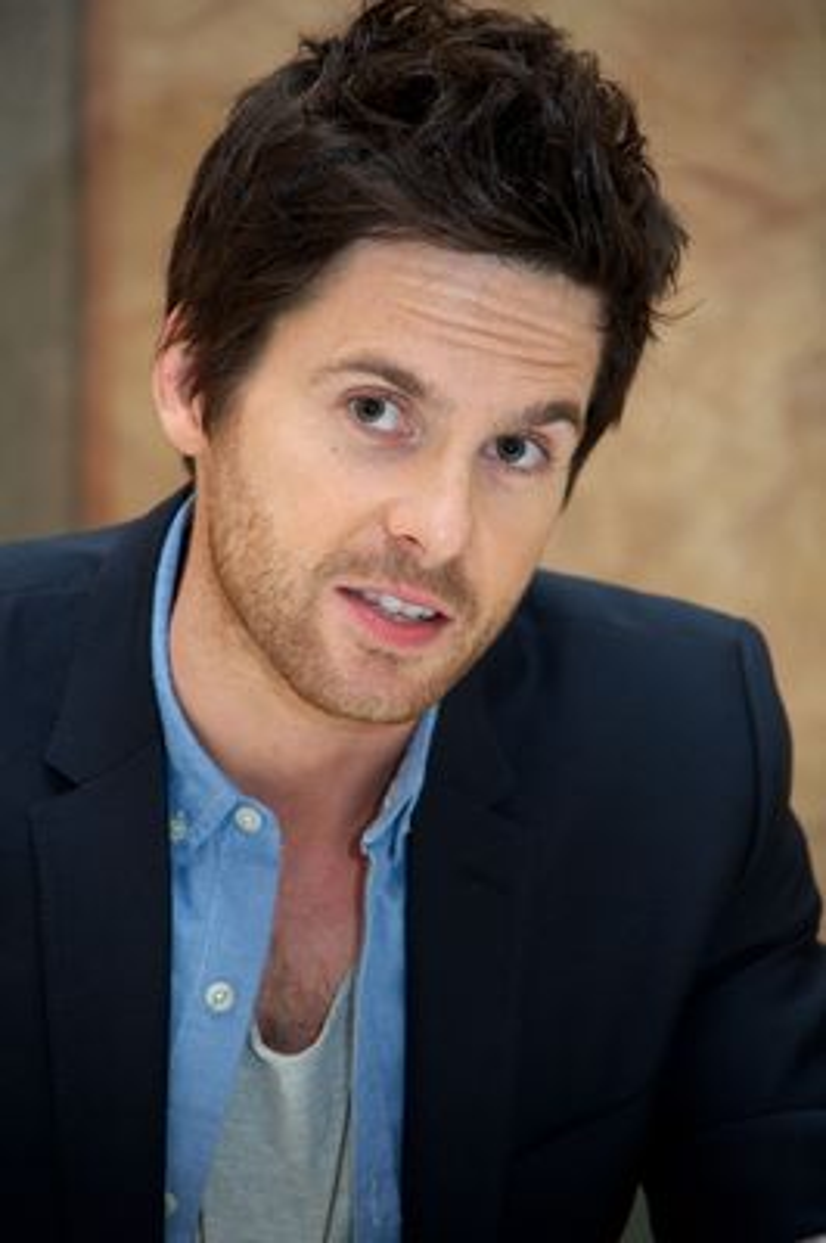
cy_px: 622
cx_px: 413
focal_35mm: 200
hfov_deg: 6.9
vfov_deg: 10.3
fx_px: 6895
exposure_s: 1/60
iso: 1600
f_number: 5.6
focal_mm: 200
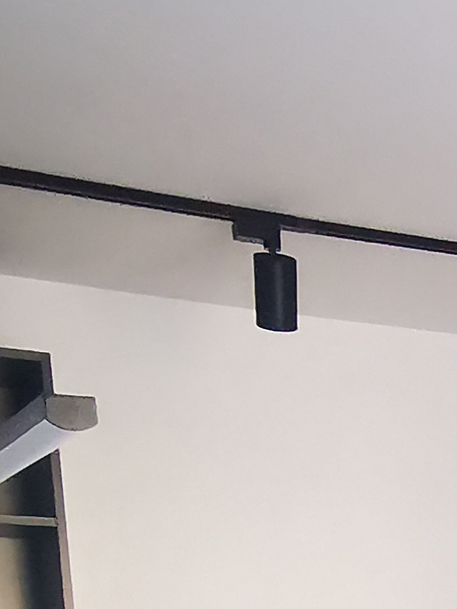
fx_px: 1567
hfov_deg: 14.4
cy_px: 983
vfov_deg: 18.7
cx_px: 856
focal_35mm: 89
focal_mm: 2.35
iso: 400
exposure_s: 1/24
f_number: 2.2
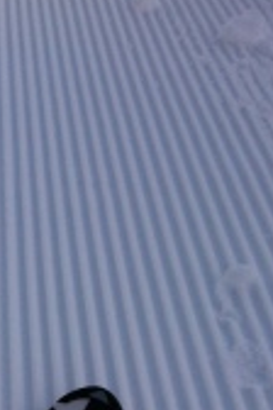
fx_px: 887
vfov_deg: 25.1
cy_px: 383
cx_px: 21
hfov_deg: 17.2
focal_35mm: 78
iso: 80
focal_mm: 3.85
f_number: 2.8
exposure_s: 1/1257
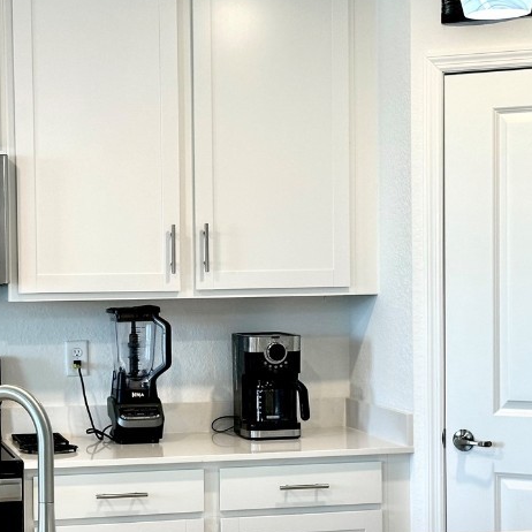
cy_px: 297
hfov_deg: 18.5
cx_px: 248
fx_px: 1634
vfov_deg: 18.5
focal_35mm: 94
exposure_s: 1/60
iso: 50
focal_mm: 6.86
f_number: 1.78
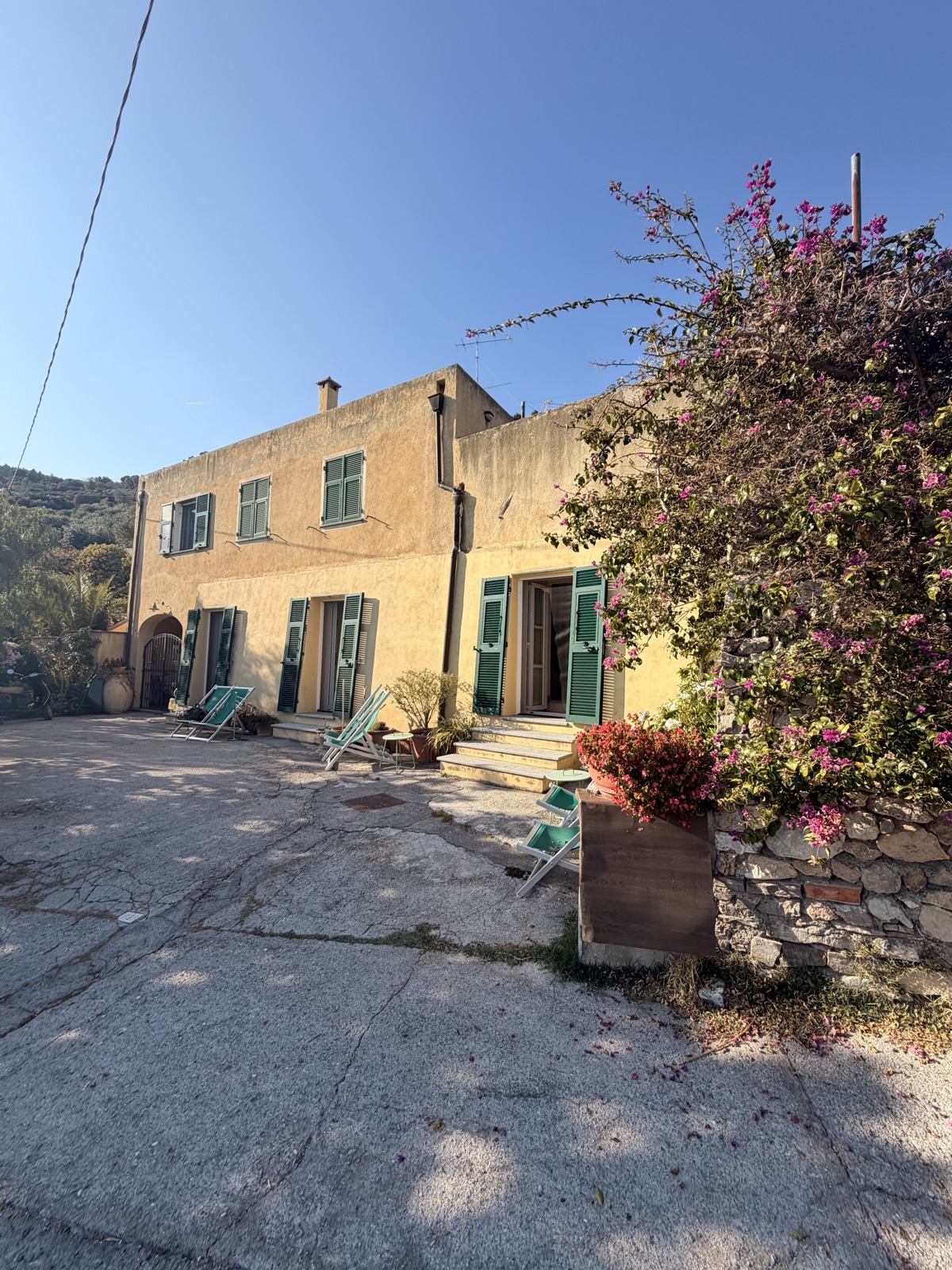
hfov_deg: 85.7
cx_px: 476
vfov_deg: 102.1
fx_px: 513
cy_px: 635
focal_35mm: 14
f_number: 2.2
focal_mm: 2.22
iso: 40
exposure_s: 1/585
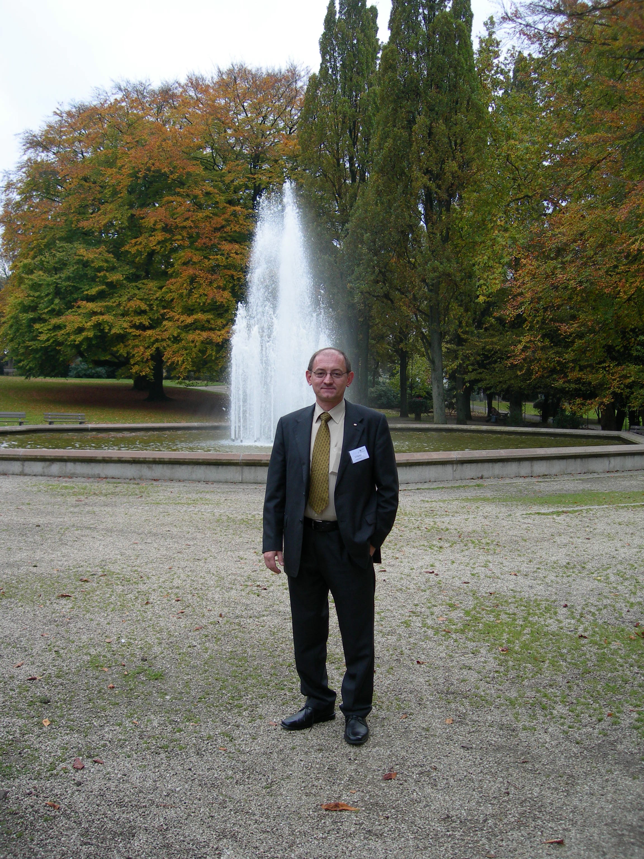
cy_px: 430
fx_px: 943
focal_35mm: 38
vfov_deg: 49.0
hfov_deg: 37.7
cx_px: 322
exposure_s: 1/200
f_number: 2.8
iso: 50
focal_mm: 7.8
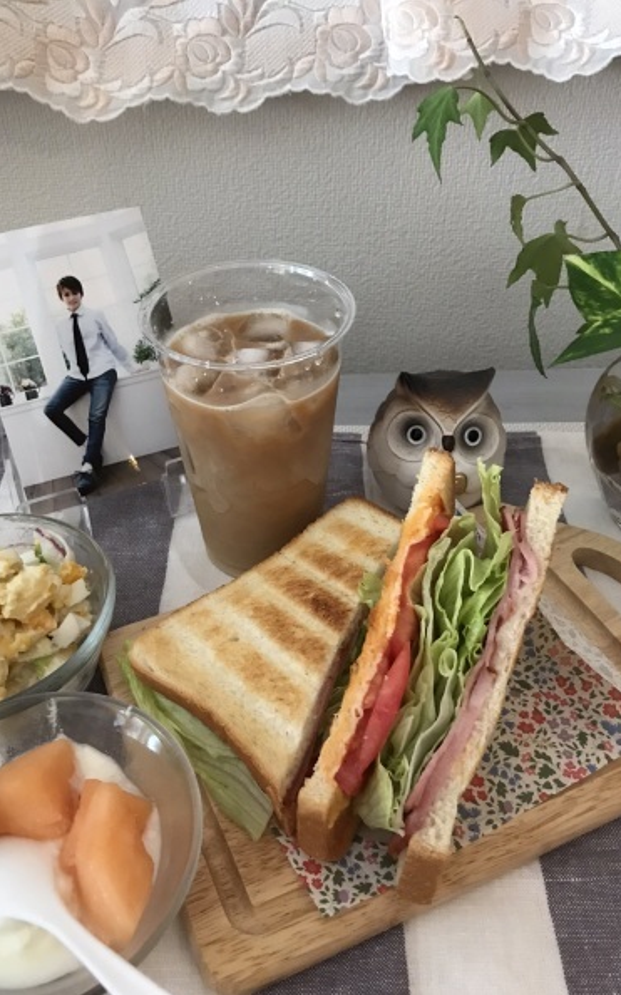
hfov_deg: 41.8
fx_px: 813
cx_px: 280
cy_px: 499
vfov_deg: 62.9
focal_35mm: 30
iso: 80
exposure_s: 1/15
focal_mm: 3.99
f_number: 1.8
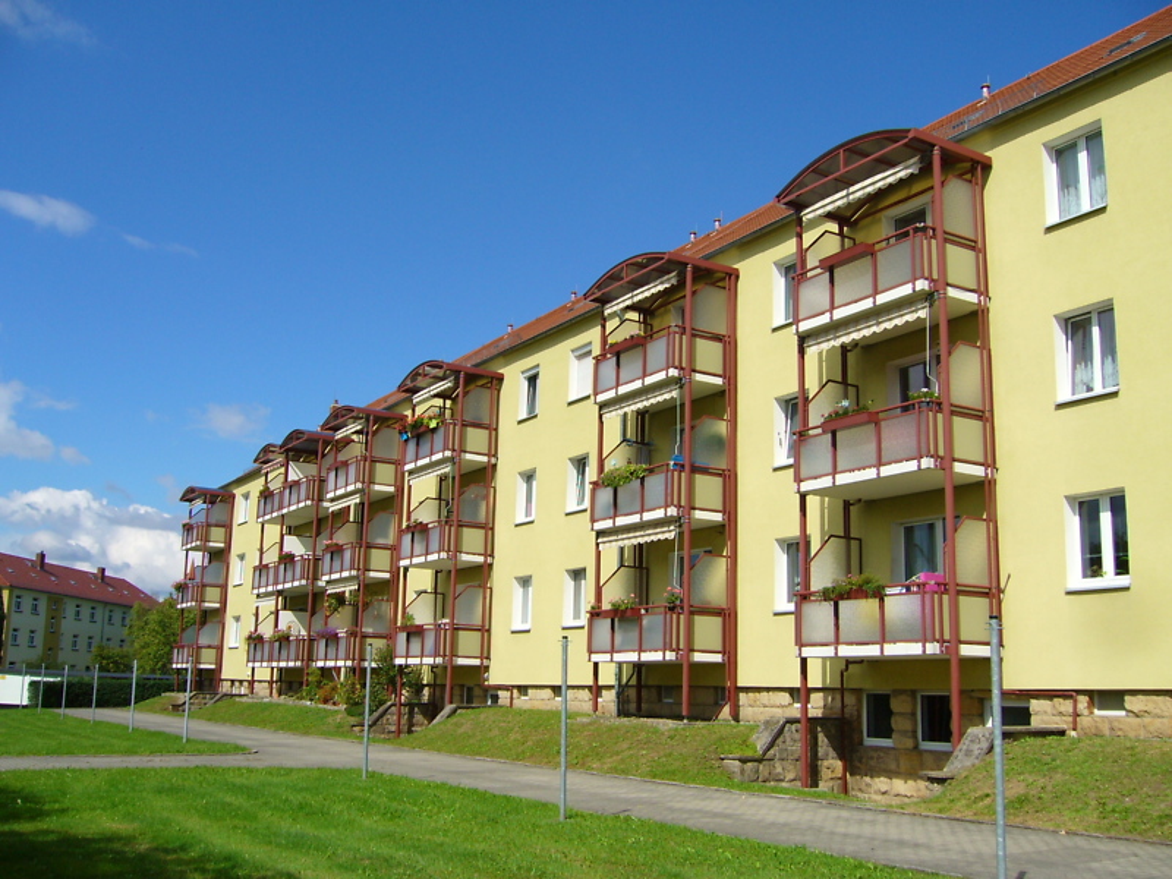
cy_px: 440
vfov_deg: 40.7
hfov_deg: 52.6
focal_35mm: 35
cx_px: 586
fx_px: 1185
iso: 64
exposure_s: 1/400
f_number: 5.6
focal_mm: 5.8
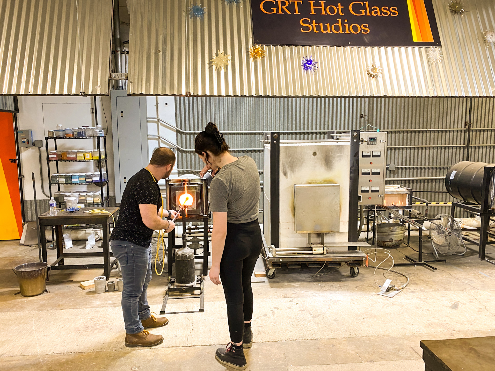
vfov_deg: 53.1
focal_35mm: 26
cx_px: 248
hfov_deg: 67.3
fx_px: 372
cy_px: 186
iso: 100
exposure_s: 1/60
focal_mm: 4.25
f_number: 1.8
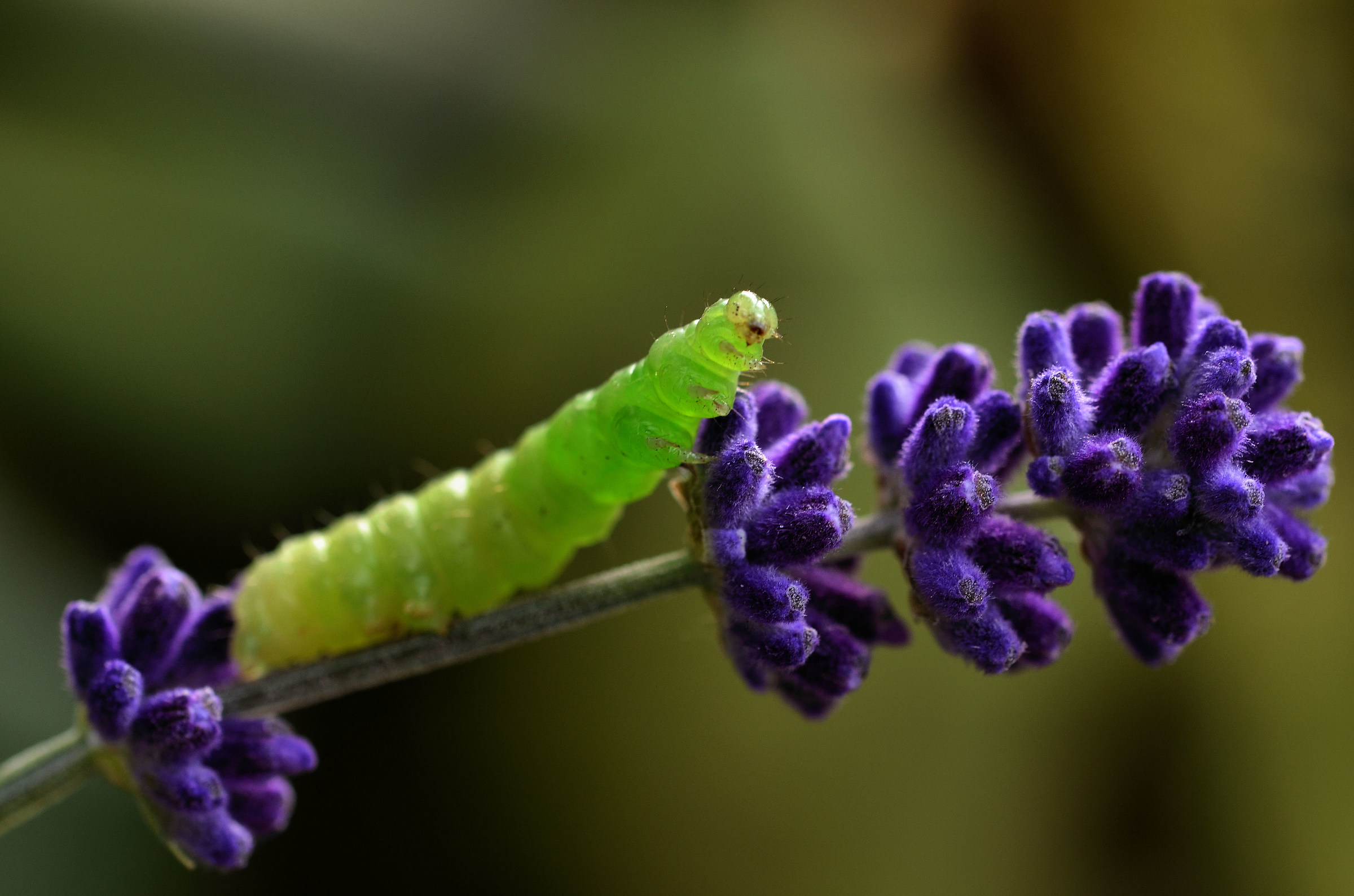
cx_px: 677
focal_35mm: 158
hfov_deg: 13.1
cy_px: 448
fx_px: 5911
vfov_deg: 8.7
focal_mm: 105
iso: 320
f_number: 8
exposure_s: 1/125
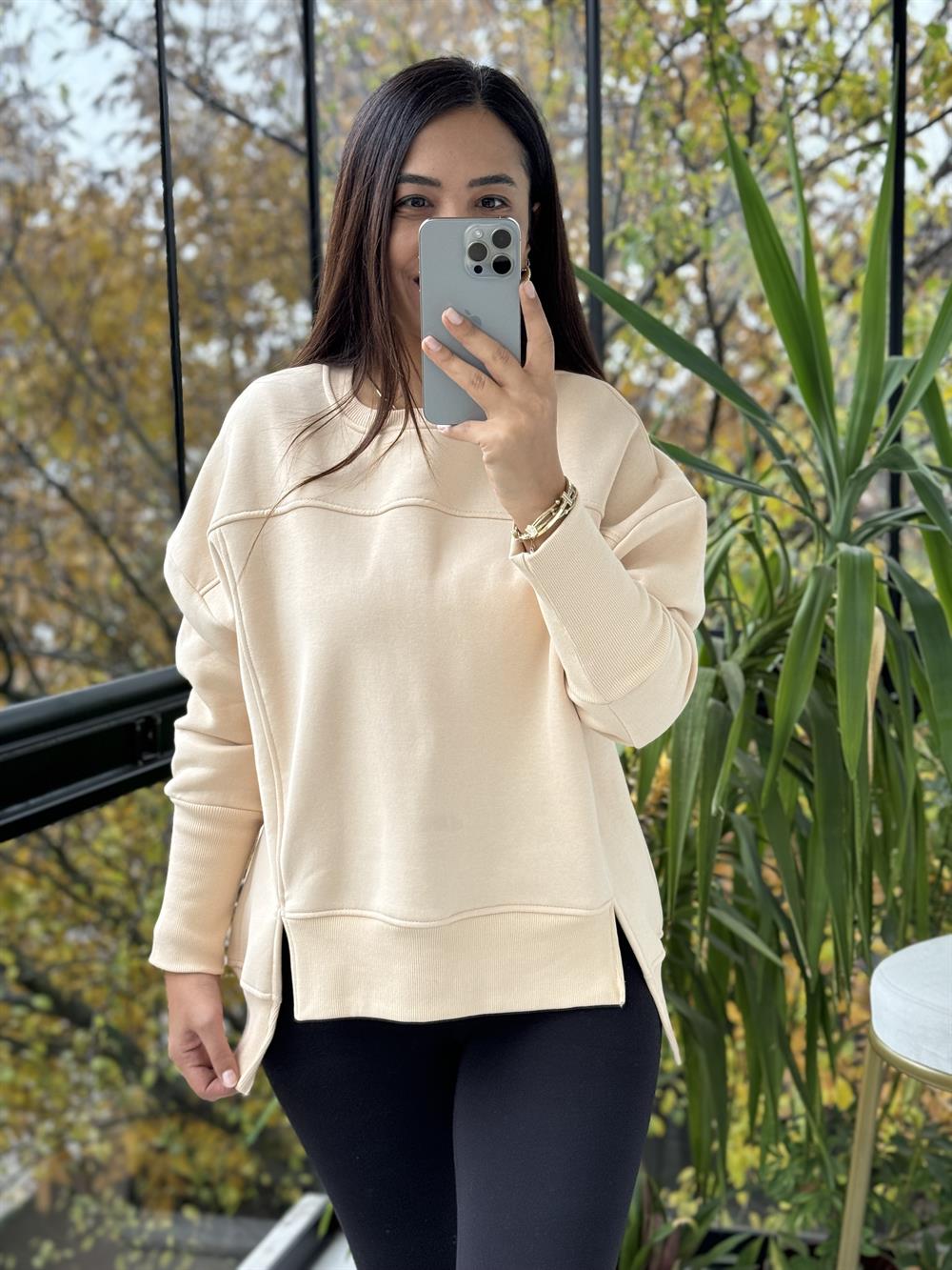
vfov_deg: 39.7
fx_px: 1760
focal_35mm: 48
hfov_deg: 30.3
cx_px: 476
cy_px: 635
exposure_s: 1/50
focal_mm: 6.76
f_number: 1.78
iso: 100
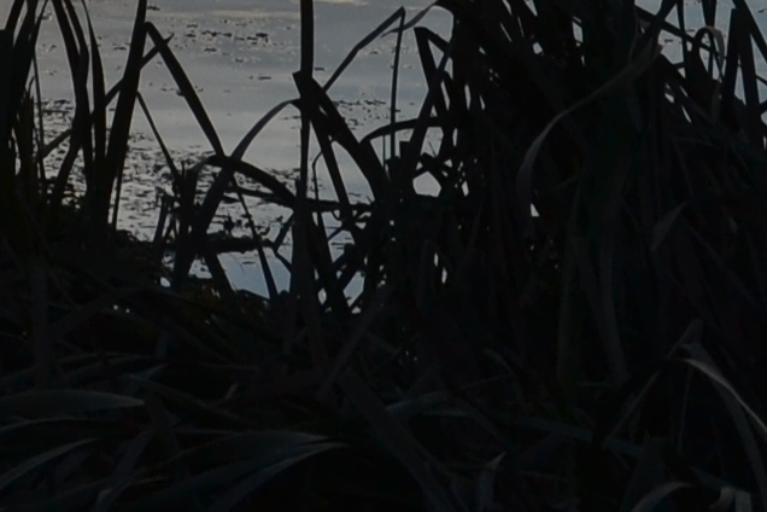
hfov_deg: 7.5
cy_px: -1286
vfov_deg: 4.7
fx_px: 5787
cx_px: -119
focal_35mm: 272
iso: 100
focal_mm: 25
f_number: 8
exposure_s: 1/250
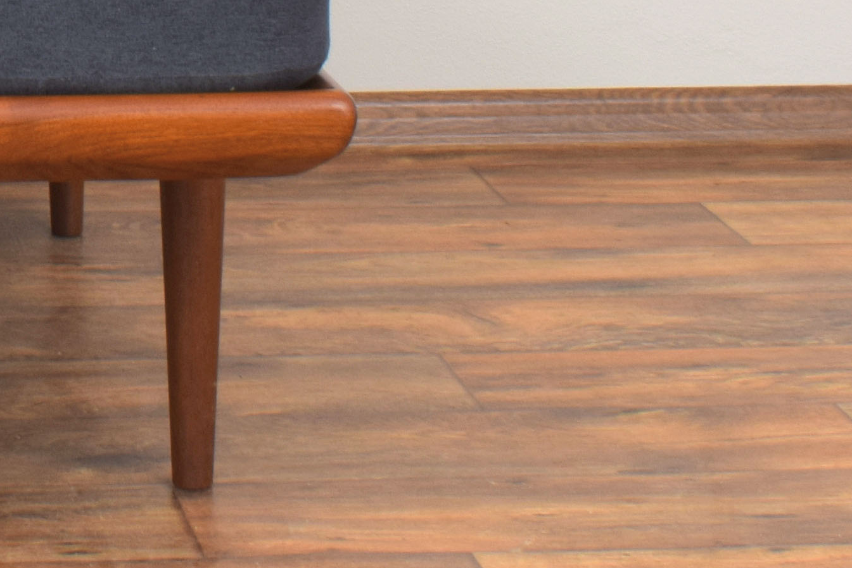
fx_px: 3958
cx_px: -315
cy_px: -492
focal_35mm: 167
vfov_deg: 7.9
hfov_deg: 11.9
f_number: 16
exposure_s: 1/1.6
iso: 100
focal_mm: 25
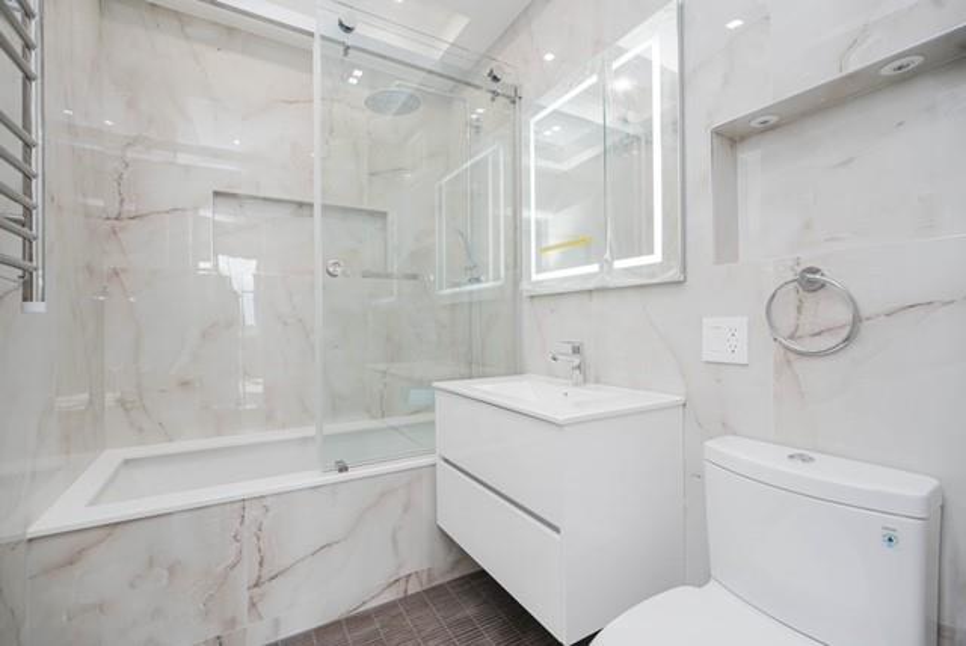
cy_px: 323
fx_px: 430
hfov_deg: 96.7
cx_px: 483
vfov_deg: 73.9
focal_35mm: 16
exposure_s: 1/40
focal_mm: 16
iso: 100
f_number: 4
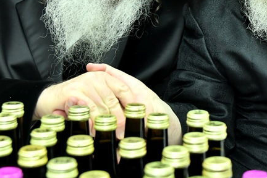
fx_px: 616
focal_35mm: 83
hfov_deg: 24.1
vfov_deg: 15.9
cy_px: -26
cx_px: 216
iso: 2500
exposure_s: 1/200
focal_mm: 35
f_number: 5.6
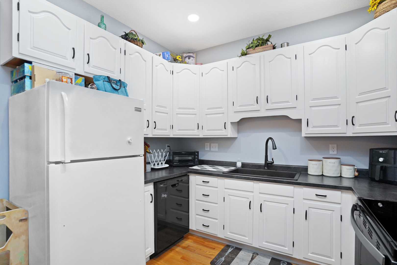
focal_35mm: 17
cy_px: 132
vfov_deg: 70.4
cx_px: 198
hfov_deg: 93.3
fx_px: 187
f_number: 4
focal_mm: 17
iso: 1600
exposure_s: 1/160
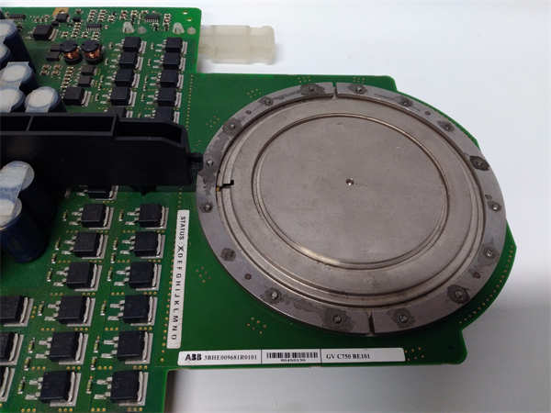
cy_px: 206
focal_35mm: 27
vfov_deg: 51.4
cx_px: 276
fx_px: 430
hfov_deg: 65.3
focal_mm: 3.79
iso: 321
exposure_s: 1/33
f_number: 2
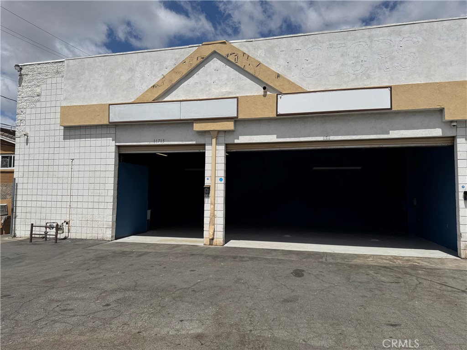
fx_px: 324
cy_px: 175
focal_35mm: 24
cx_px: 234
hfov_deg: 71.6
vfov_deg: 56.8
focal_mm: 6.76
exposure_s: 1/10417
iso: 80
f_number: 1.78
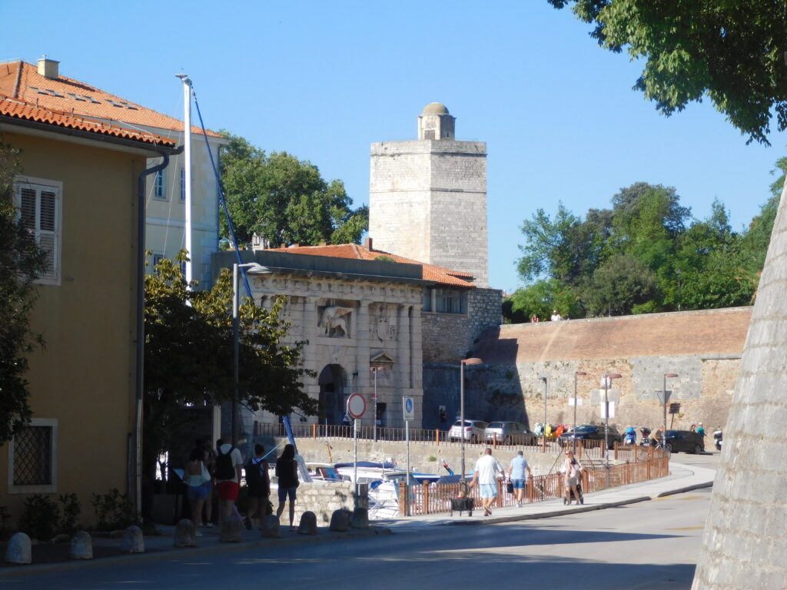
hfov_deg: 19.8
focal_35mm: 99
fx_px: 2251
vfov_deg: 14.9
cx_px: 394
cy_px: 295
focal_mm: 17.6
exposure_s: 1/640
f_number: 4.6
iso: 125
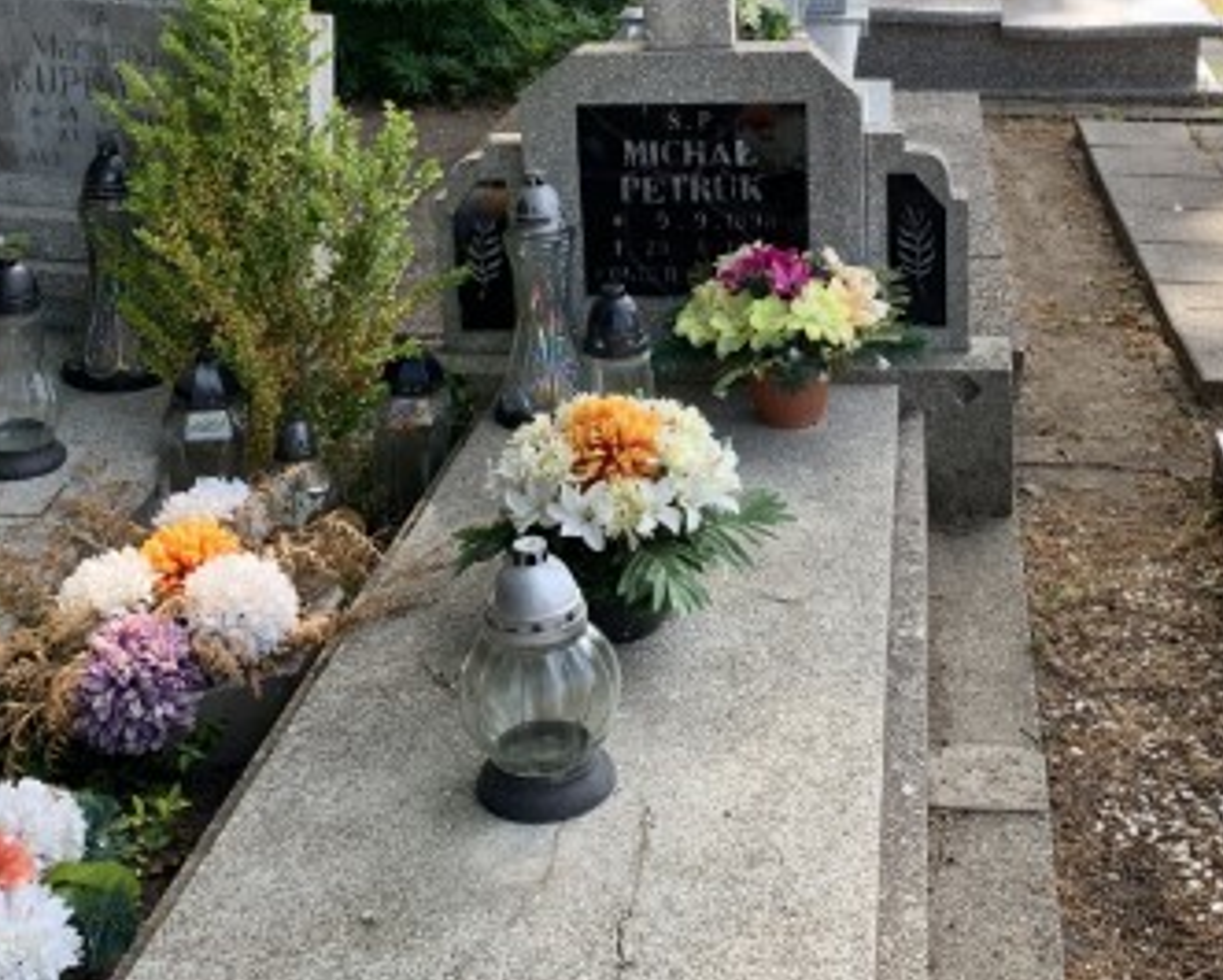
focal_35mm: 49
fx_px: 1774
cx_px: 709
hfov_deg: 37.9
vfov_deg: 30.3
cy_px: 229
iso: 25
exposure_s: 1/364
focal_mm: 4.25
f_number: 1.8
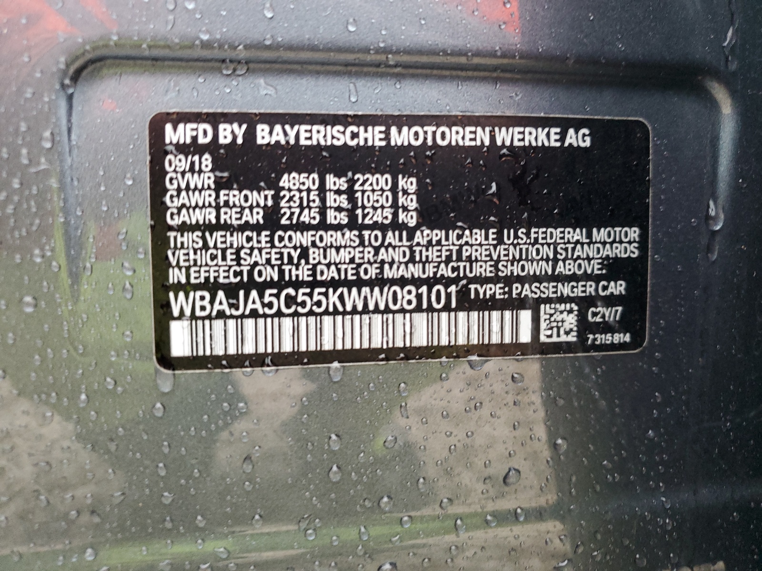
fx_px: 572
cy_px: 286
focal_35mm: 26
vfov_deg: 53.1
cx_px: 381
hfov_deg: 67.3
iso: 146
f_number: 1.5
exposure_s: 1/60.2
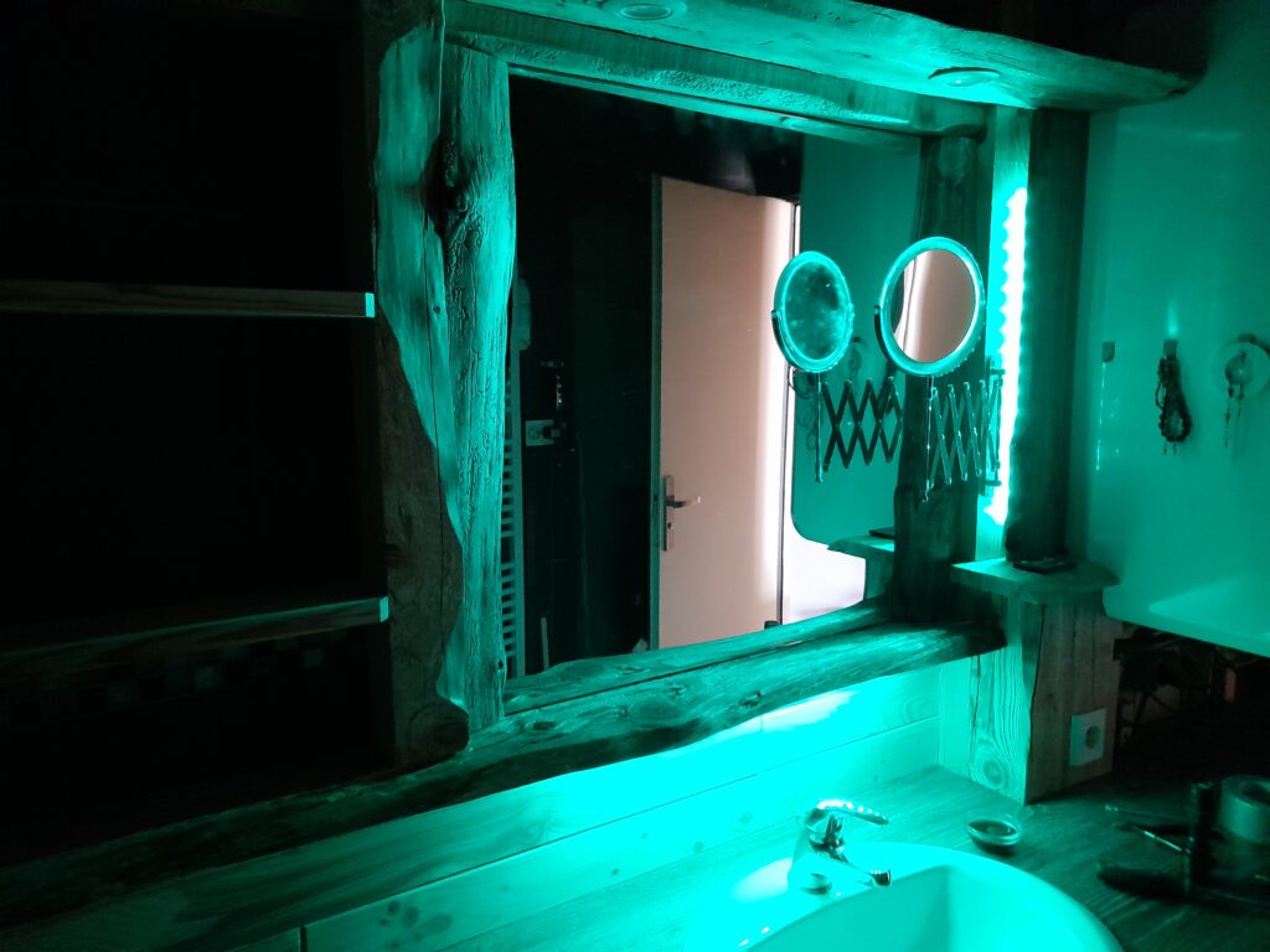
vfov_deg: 54.9
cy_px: 476
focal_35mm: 25
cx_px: 635
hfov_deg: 69.4
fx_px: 917
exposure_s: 1/10
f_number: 2
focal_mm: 4.6
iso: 640
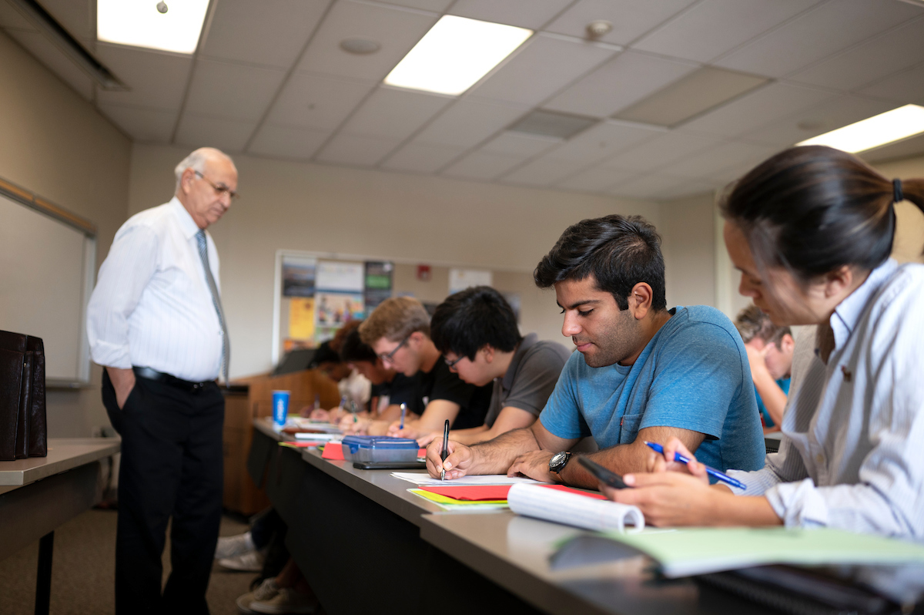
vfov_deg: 37.8
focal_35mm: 35
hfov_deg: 54.5
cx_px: 462
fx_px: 898
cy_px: 308
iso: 800
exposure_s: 1/320
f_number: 2
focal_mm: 35
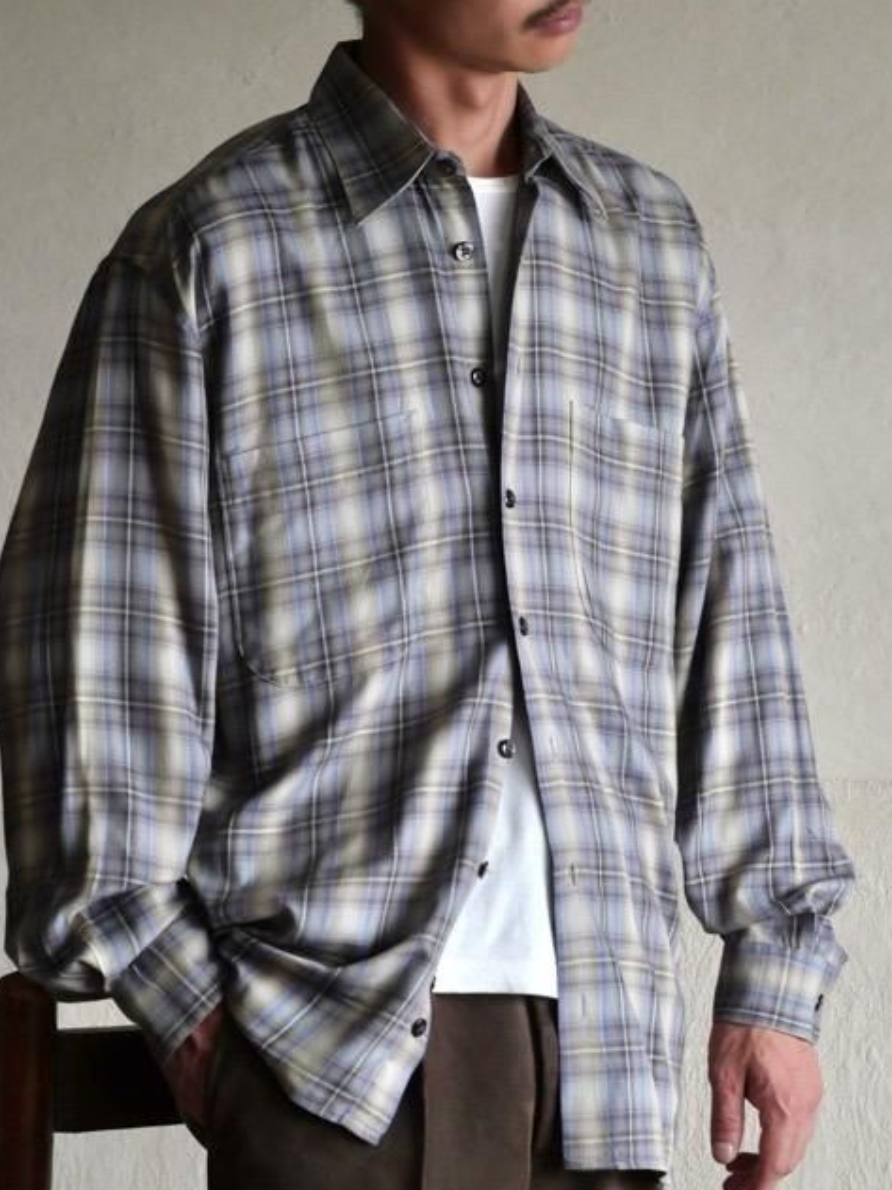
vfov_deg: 13.5
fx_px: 5018
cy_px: 725
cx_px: 413
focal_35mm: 146
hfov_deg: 10.2
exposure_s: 1/125
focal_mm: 54
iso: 1250
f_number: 4
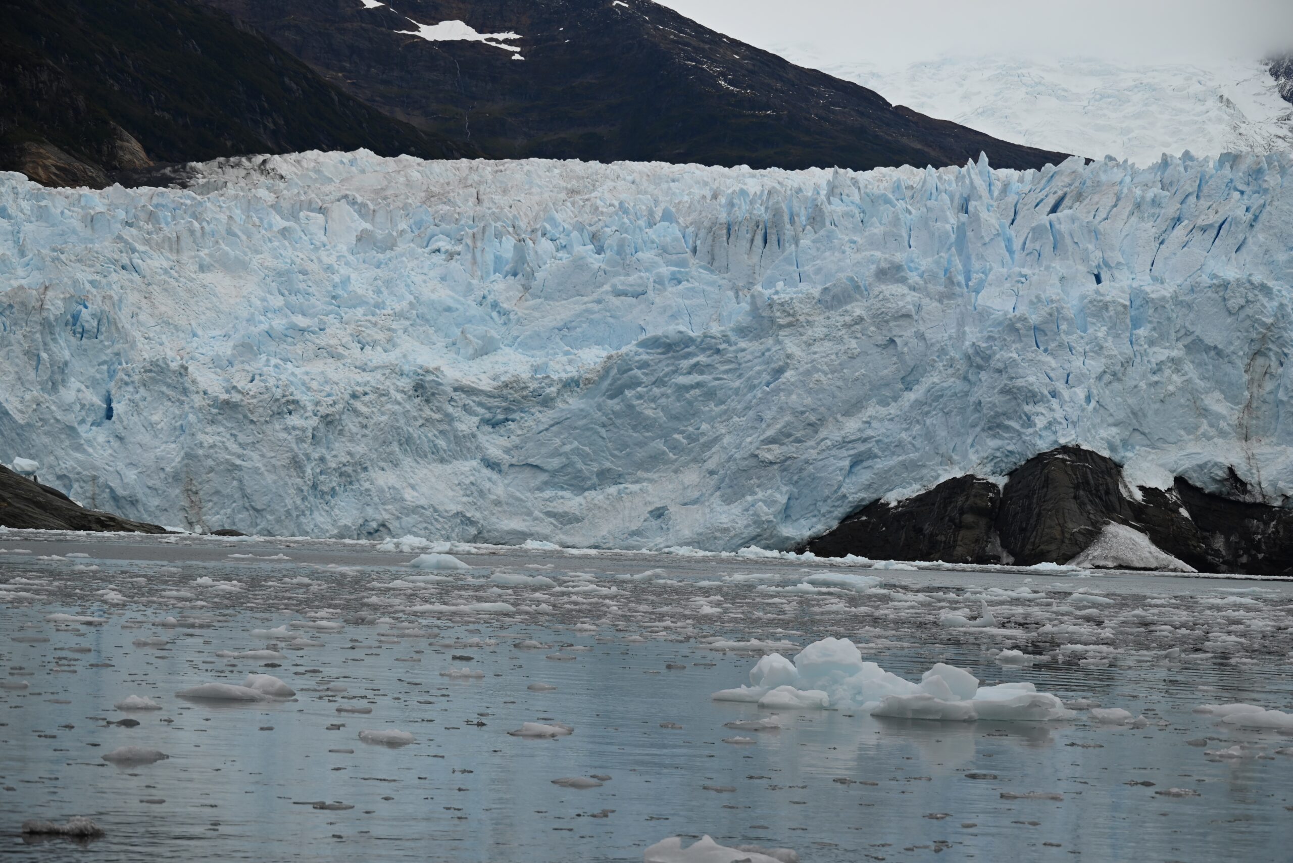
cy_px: 432
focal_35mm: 95
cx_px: 646
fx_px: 3413
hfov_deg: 21.5
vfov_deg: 14.4
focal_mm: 95
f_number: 7.1
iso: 100
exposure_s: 1/400
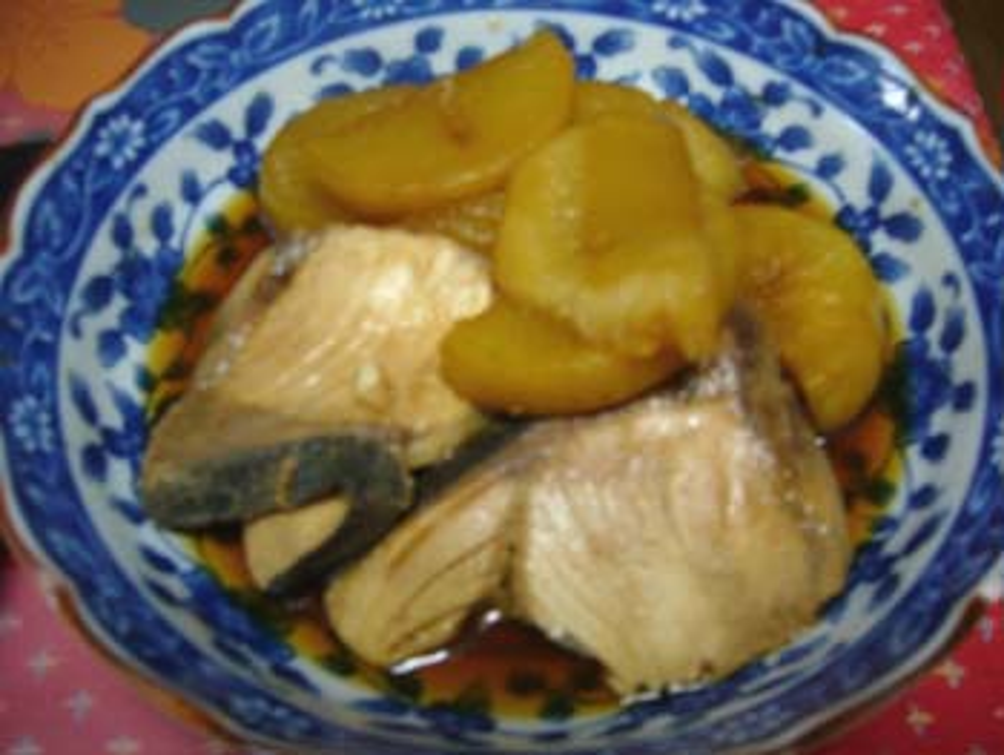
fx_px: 1016
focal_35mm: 35
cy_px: 378
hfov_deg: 52.6
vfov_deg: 40.7
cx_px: 502
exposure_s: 1/8
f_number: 2.8
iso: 80
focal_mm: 5.8
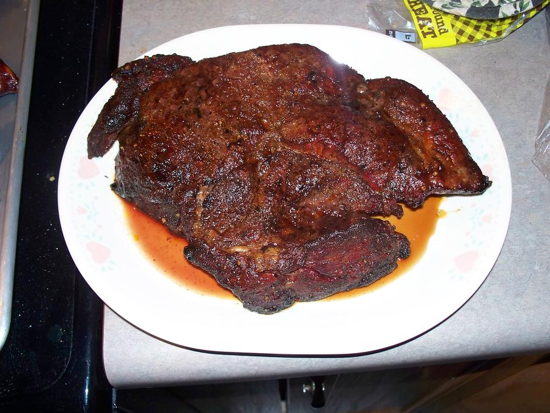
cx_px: 275
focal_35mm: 36
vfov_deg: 39.7
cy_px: 206
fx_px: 572
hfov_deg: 51.4
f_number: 2.8
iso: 200
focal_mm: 7.54
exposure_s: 1/30
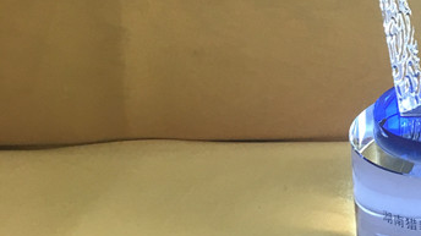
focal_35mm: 98
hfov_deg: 20.6
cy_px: -103
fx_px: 1093
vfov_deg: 11.9
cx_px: 480
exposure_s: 1/33
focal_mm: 4.15
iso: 40
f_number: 2.2
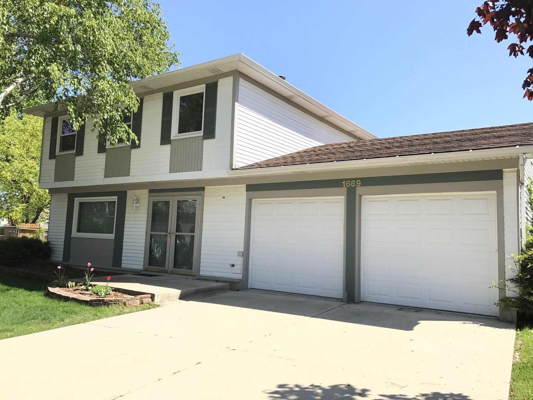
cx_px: 266
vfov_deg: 49.7
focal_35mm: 28
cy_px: 200
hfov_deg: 63.4
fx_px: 431
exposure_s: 1/1650
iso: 20
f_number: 1.8
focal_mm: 3.99
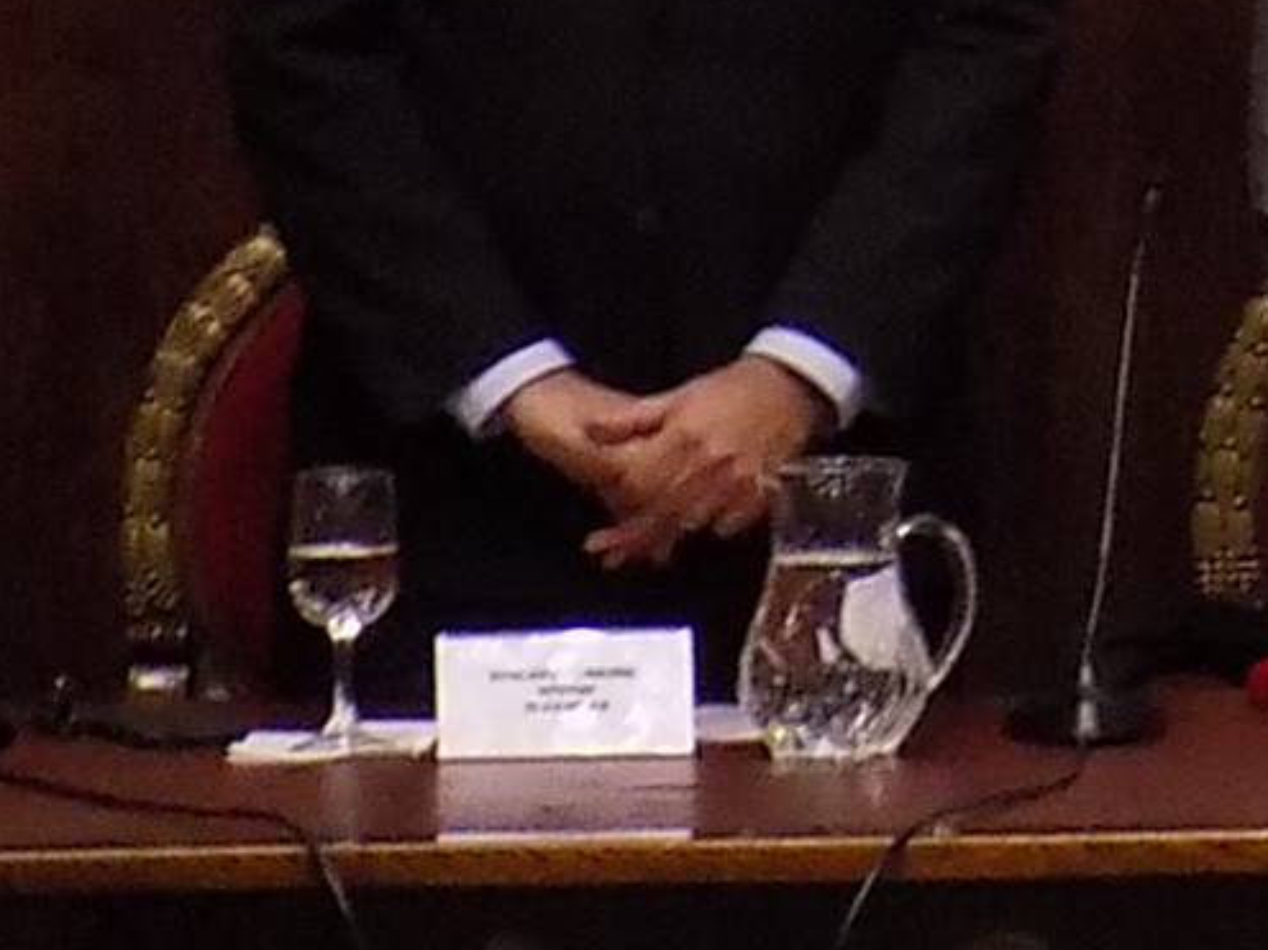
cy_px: -392
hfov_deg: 4.4
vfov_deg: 3.3
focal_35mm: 445
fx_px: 16297
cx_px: 2695
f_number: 4.6
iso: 400
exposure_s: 1/5
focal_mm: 17.2
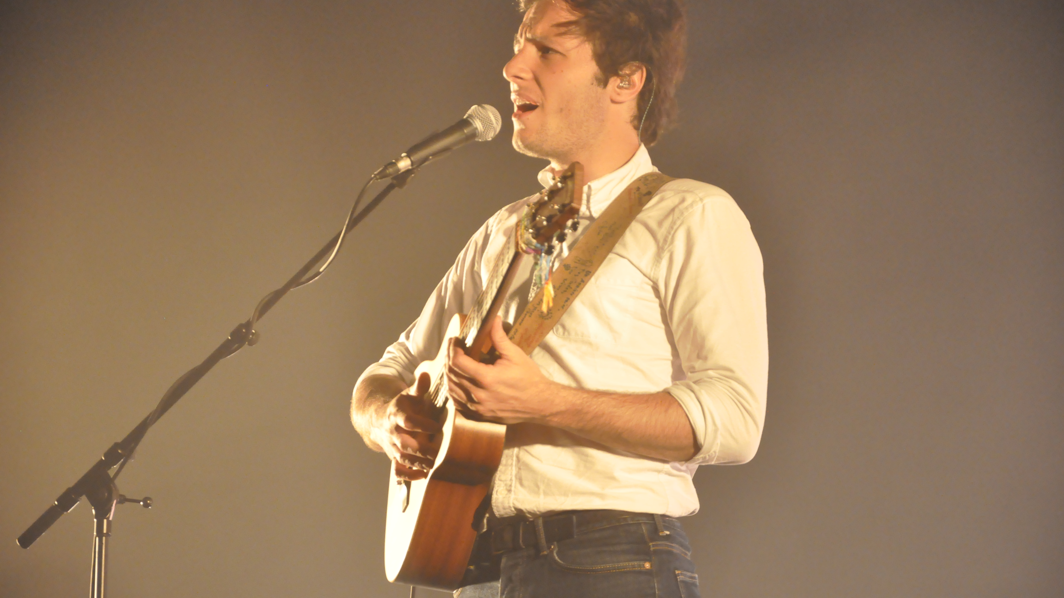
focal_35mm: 166
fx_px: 4670
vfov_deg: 7.3
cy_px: 316
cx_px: 534
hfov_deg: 13.0
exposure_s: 1/60
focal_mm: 105
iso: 2500
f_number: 5.6
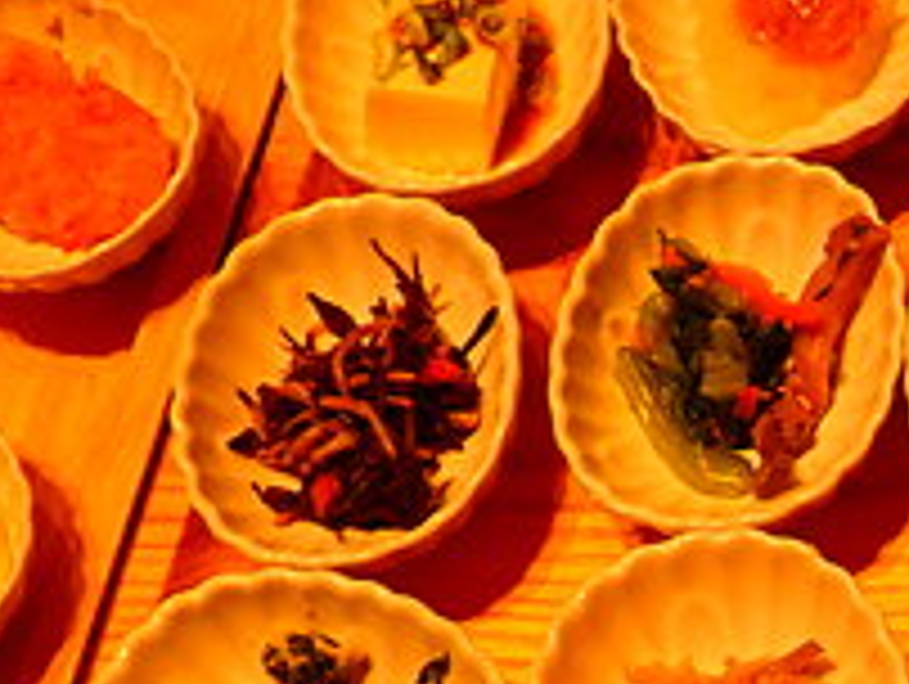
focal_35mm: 89
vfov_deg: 16.3
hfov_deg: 21.3
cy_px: 706
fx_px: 2340
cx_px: 891
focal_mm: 5.4
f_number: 2.3
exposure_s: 1/60
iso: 125
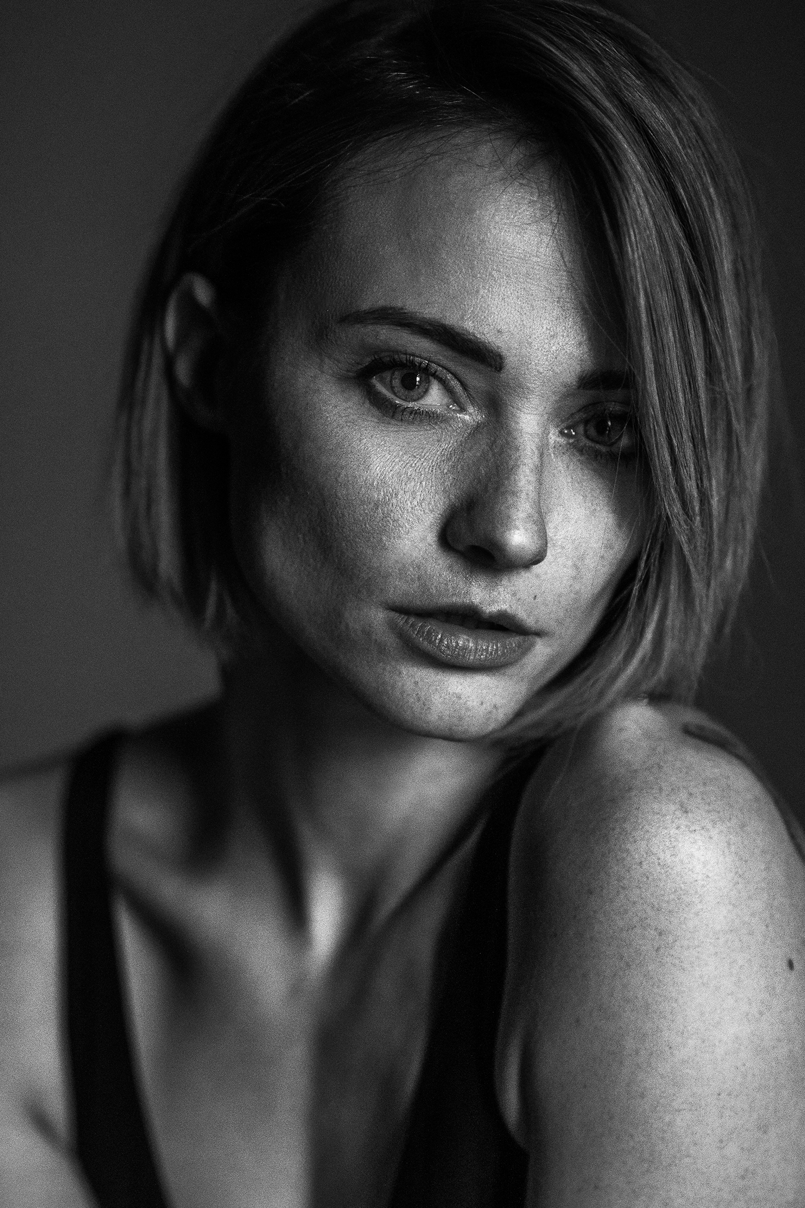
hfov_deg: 16.1
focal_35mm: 85
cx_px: 402
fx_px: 2851
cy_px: 604
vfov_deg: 23.9
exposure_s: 1/100
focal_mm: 85
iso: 1600
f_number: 2
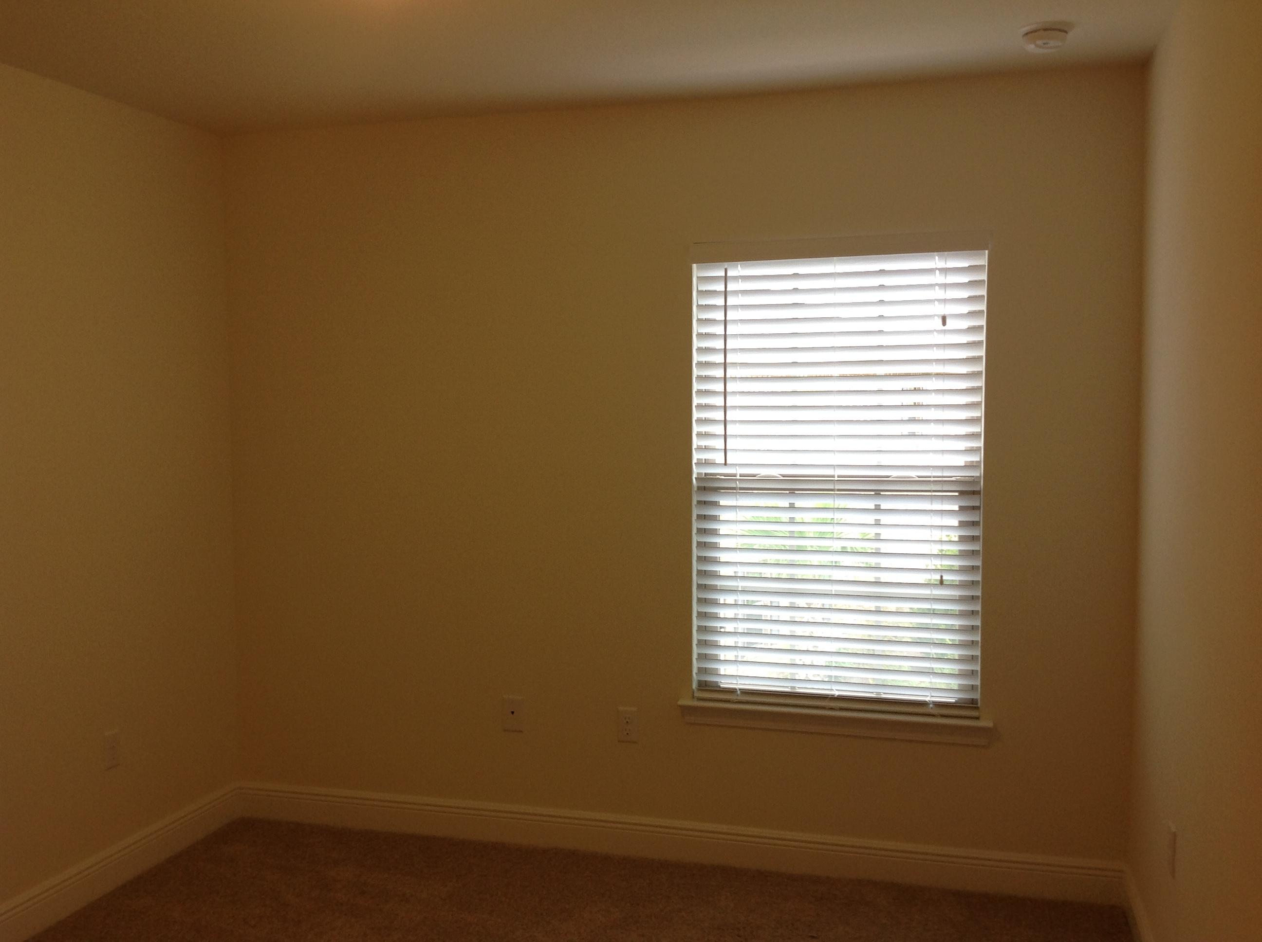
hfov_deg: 52.7
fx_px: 1274
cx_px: 631
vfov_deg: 40.6
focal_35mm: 35
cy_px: 471
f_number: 2.4
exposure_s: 1/60
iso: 64
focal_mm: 4.28
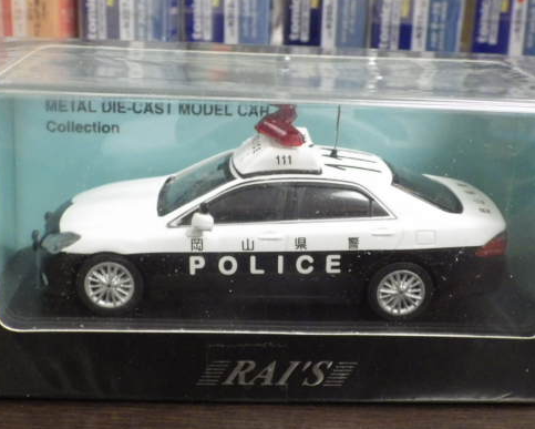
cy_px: 193
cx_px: 271
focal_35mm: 53
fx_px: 840
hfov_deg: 35.3
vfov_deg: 28.6
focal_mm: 7.4
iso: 800
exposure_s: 1/30
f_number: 3.6
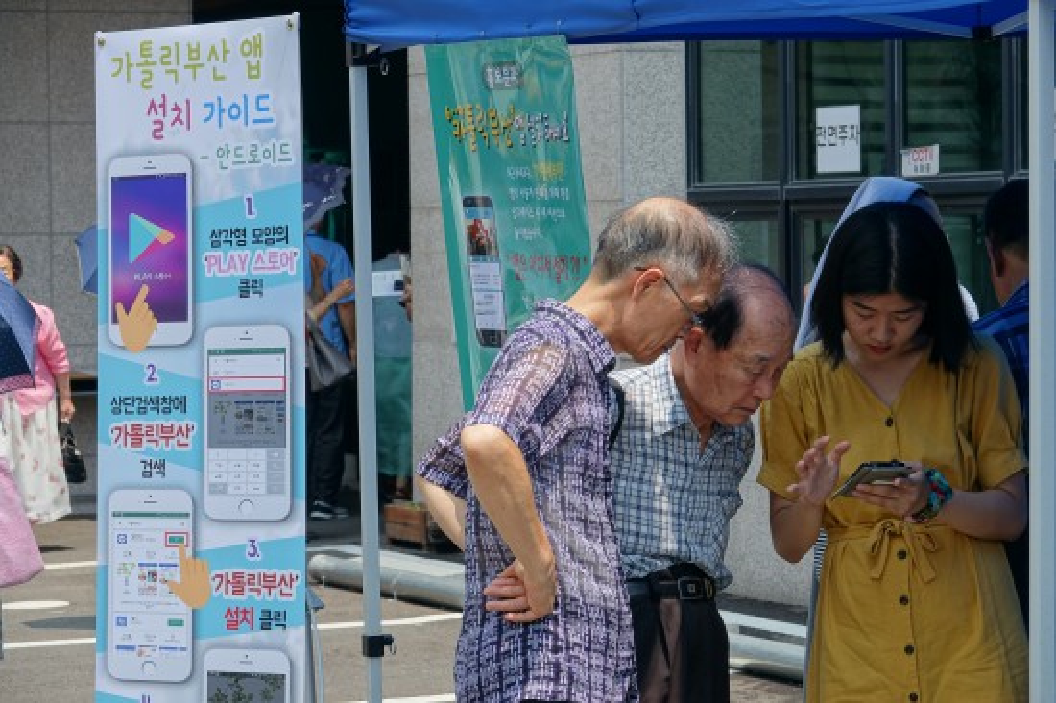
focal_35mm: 144
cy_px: 352
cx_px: 528
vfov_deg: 9.5
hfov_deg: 14.3
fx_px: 4221
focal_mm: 52.82
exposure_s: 1/250
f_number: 5.6
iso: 100
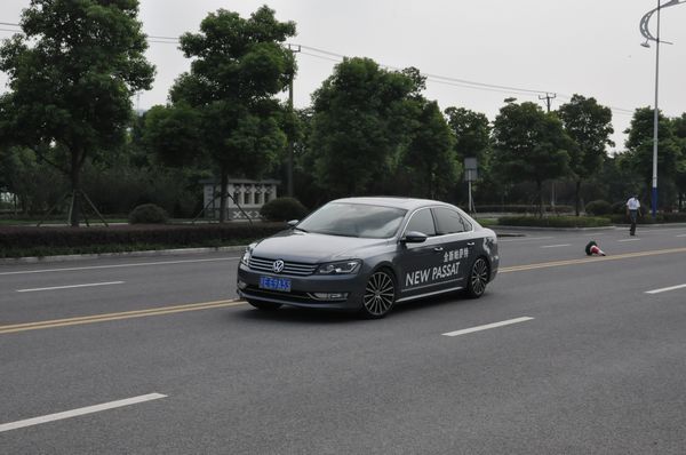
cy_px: 228
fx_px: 970
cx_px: 343
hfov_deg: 38.9
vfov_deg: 26.4
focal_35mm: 51
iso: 2000
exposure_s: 1/1000
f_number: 16
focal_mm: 34
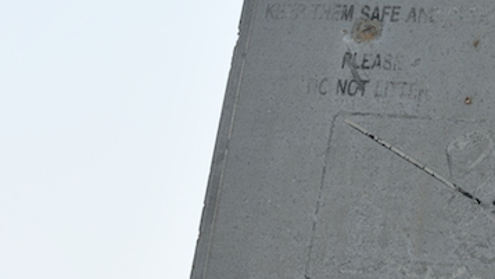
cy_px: 168
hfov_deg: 16.3
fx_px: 1694
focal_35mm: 129
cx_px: 473
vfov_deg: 9.4
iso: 100
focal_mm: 55
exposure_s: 1/250
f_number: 6.3
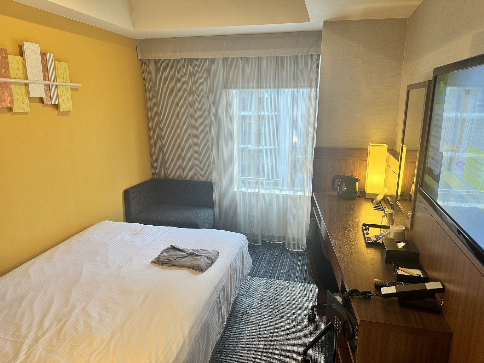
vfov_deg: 56.8
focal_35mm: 24
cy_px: 182
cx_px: 242
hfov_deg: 71.6
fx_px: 336
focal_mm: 6.76
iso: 160
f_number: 1.78
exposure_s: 1/120
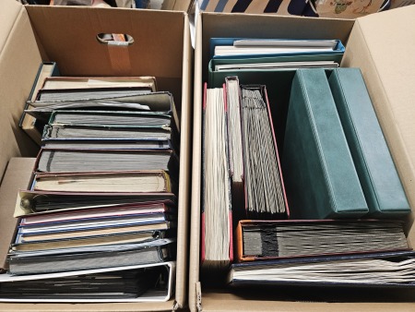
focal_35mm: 23
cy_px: 156
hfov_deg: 73.9
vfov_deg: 58.9
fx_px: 276
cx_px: 208
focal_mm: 5.4
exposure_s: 1/100
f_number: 1.8
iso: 500
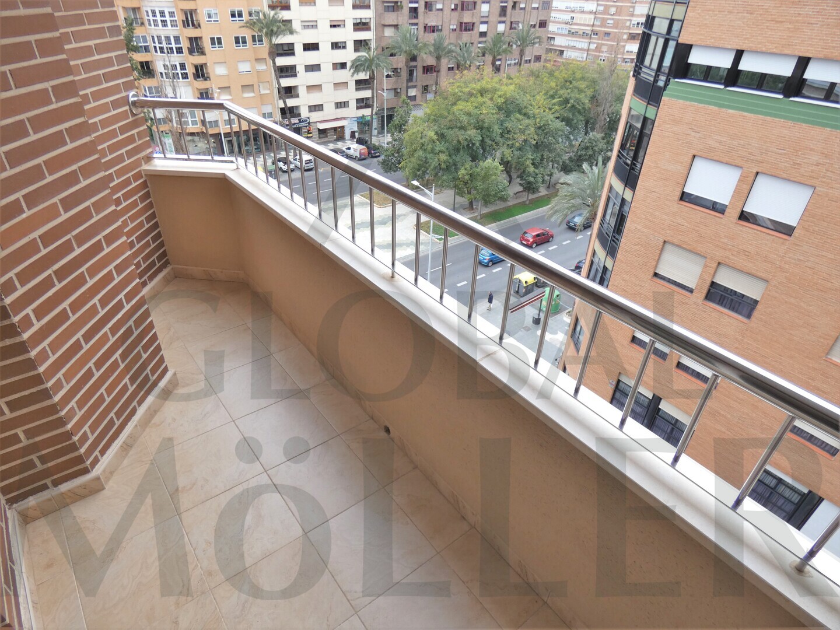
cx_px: 420
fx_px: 485
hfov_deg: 81.7
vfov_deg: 66.0
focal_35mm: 20
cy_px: 315
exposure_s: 1/100
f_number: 2.8
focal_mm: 3.6
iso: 80
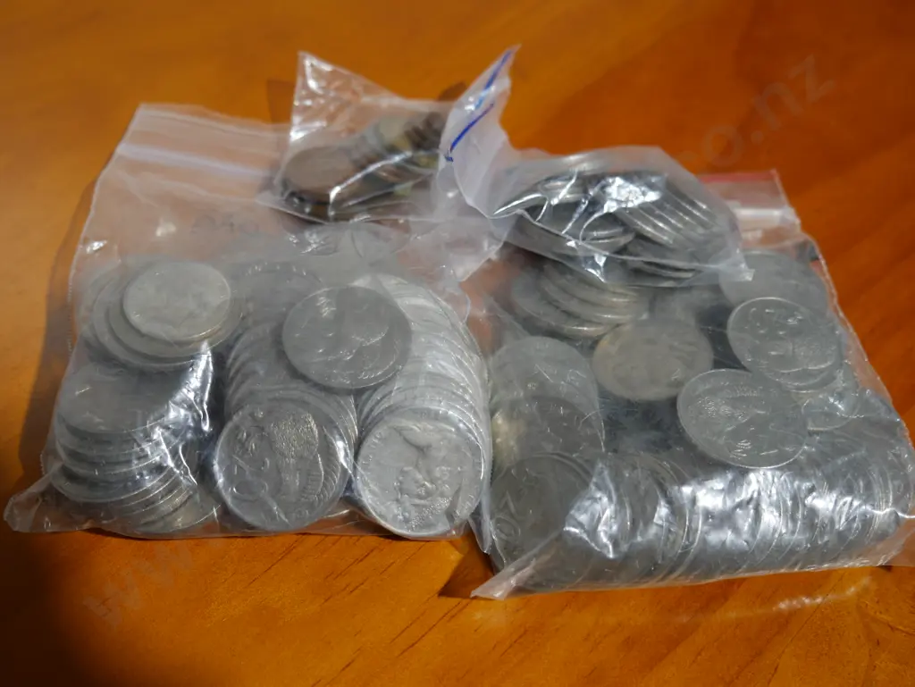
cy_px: 344
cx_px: 458
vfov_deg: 39.7
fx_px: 952
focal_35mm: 36
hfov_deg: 51.3
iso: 320
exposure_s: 1/60
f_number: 4
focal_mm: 18
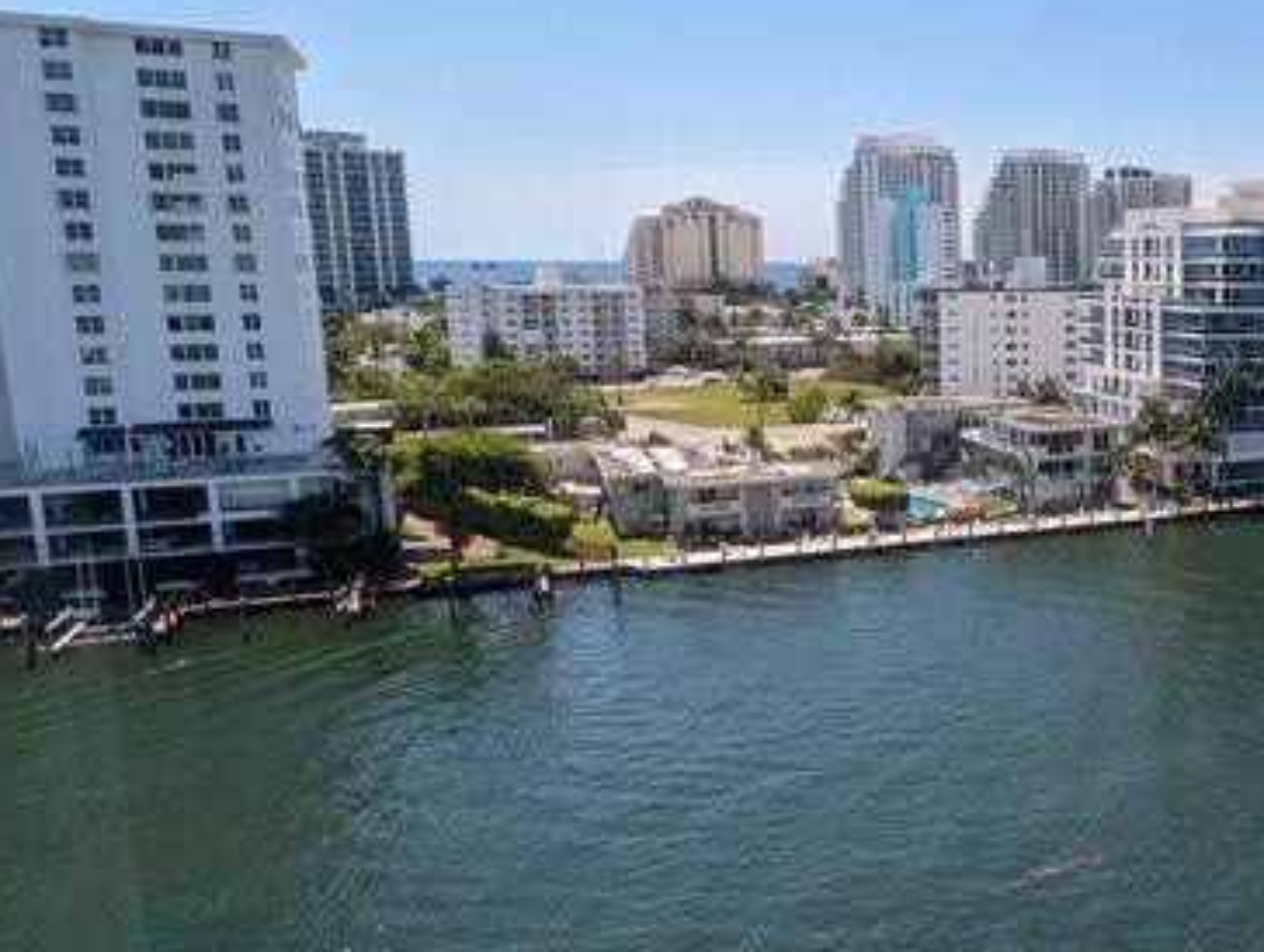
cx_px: 1290
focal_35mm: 35
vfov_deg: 40.8
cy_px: 466
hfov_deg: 44.1
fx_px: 1280
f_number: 2.2
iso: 46
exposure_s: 1/659
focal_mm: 2.35
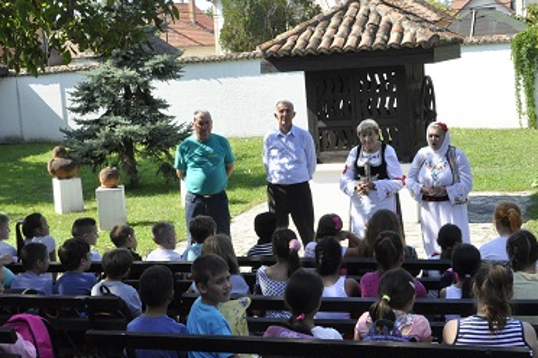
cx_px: 229
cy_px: 167
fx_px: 866
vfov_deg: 23.3
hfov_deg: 34.5
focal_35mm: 58
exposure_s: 1/250
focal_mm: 24
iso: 1000
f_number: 16
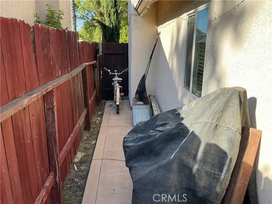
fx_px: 220
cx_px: 136
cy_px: 102
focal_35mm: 28
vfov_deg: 49.7
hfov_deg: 63.4
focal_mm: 3
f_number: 1.8
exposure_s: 1/409
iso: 25
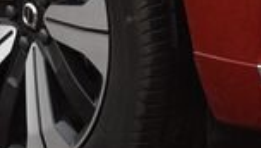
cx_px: 134
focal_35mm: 338
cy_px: -258
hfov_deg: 6.4
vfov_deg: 3.5
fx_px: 2342
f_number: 7.1
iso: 500
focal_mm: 48
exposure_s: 1/200
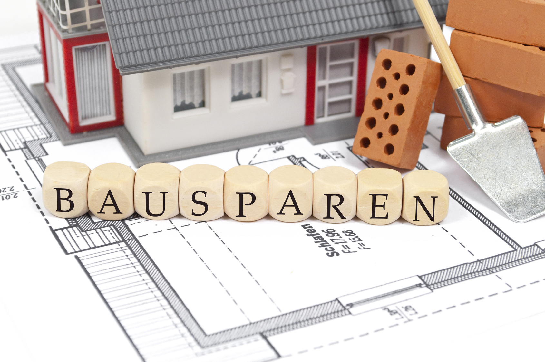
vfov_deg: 16.5
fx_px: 1247
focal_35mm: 82
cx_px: 272
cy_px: 181
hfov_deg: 24.6
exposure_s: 1/100
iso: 1600
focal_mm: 55
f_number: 10
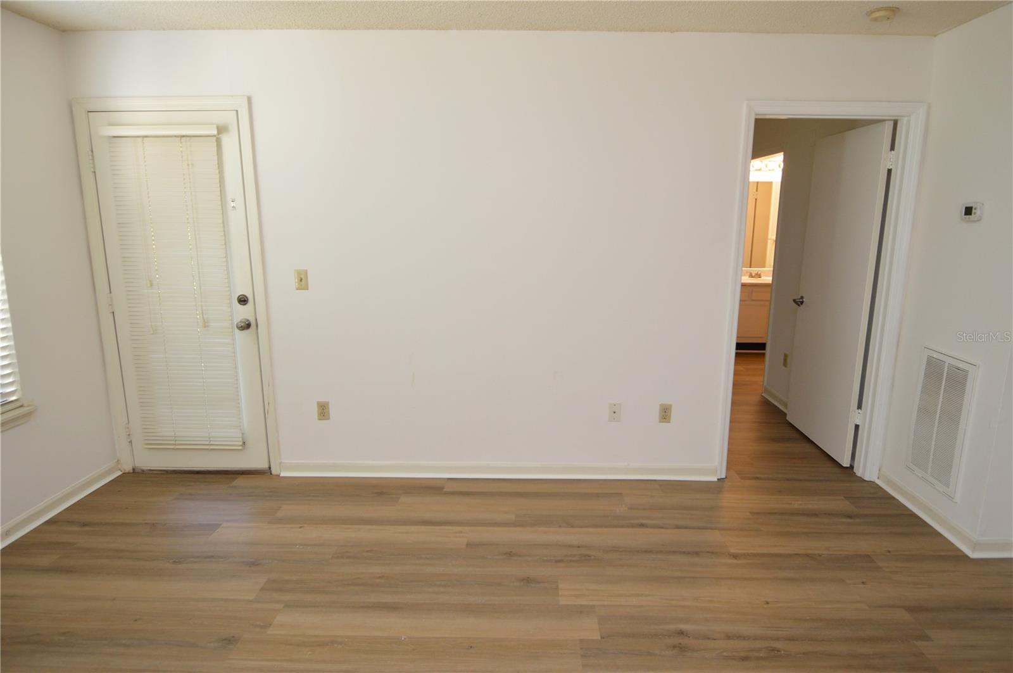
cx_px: 506
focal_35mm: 18
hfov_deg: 90.1
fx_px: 506
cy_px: 336
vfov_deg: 67.3
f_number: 4
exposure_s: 1/60
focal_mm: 12
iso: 400
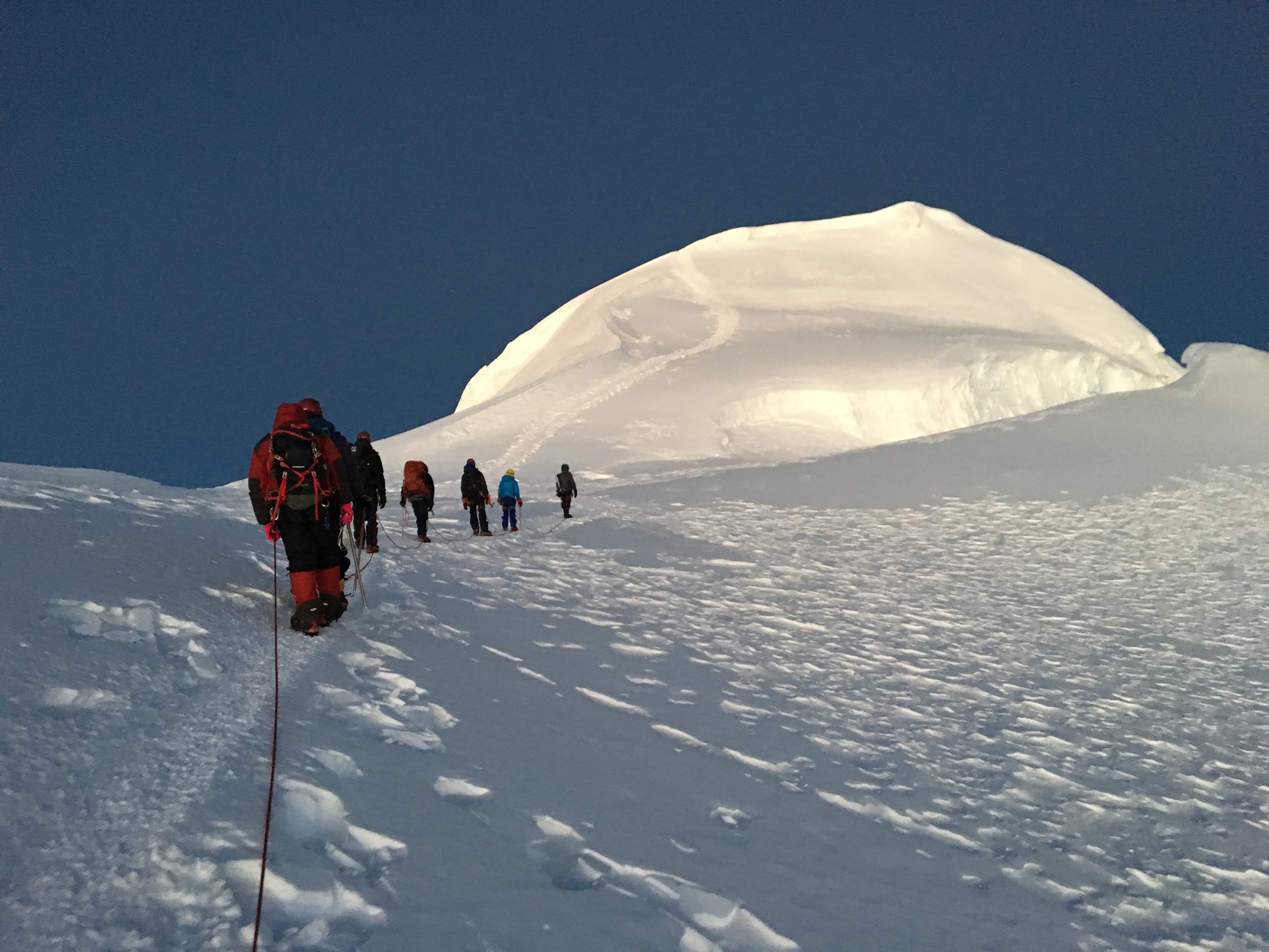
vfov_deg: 48.2
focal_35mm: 29
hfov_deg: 61.7
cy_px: 476
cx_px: 634
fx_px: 1063
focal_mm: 4.15
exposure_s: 1/25
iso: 250
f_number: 2.2
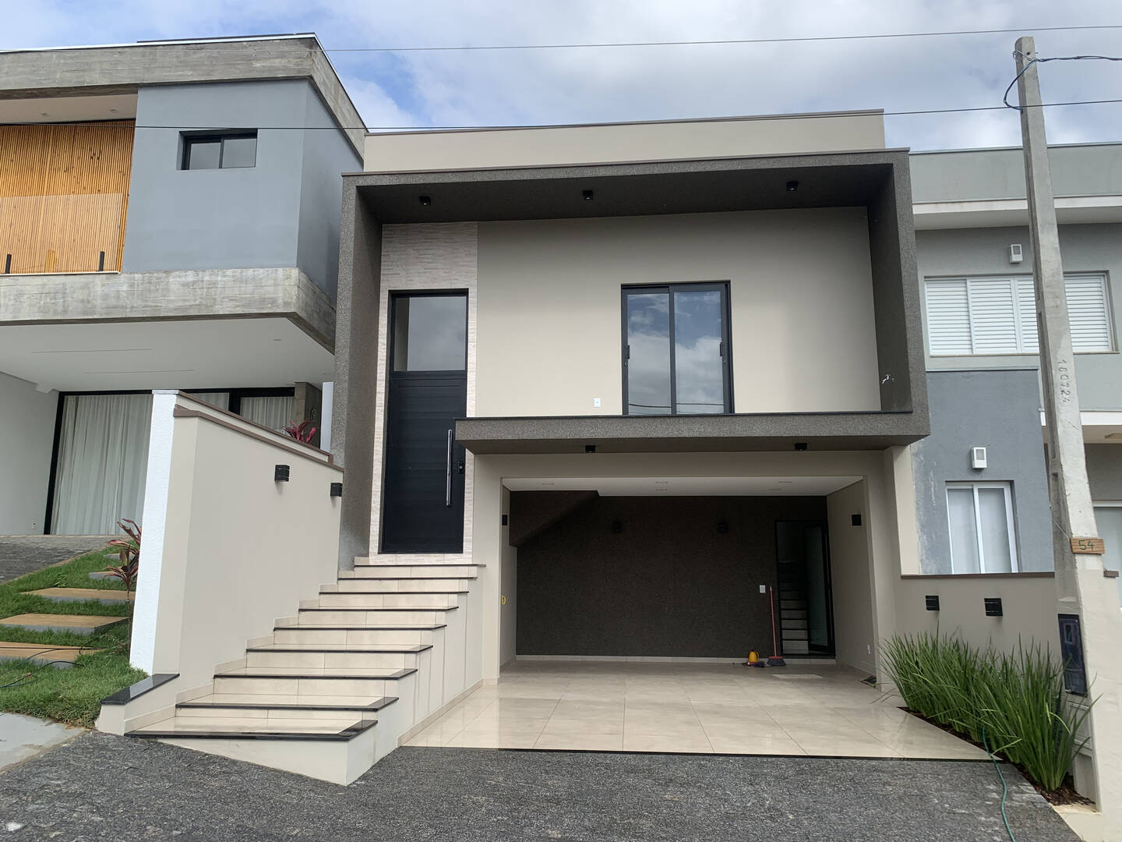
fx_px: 843
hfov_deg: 67.3
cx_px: 561
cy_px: 421
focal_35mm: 26
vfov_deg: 53.1
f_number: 1.8
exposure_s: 1/1585
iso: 25
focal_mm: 4.25
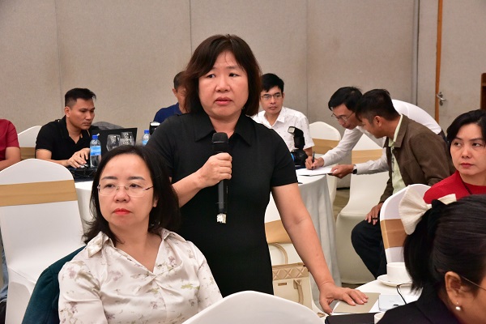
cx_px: 243
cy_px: 162
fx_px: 891
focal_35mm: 66
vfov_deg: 20.6
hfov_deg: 30.5
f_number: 10
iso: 6400
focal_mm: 66
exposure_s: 1/80
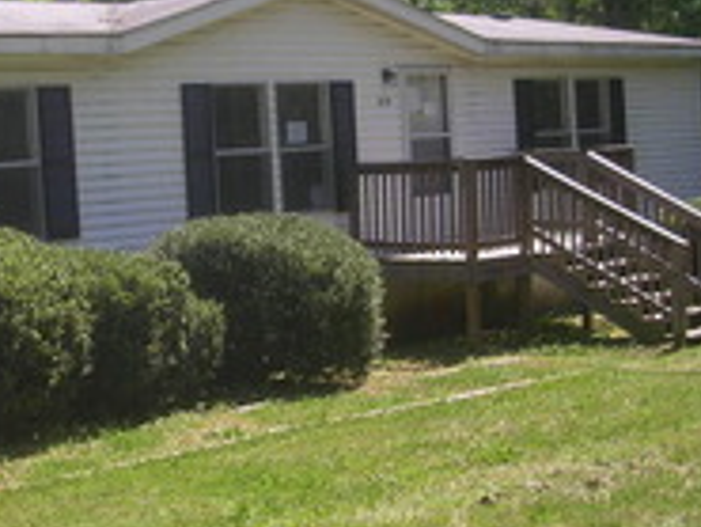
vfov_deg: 20.7
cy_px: 209
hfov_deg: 26.7
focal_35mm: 71
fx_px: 1439
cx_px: 114
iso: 50
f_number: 2.8
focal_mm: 5.8
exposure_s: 1/535
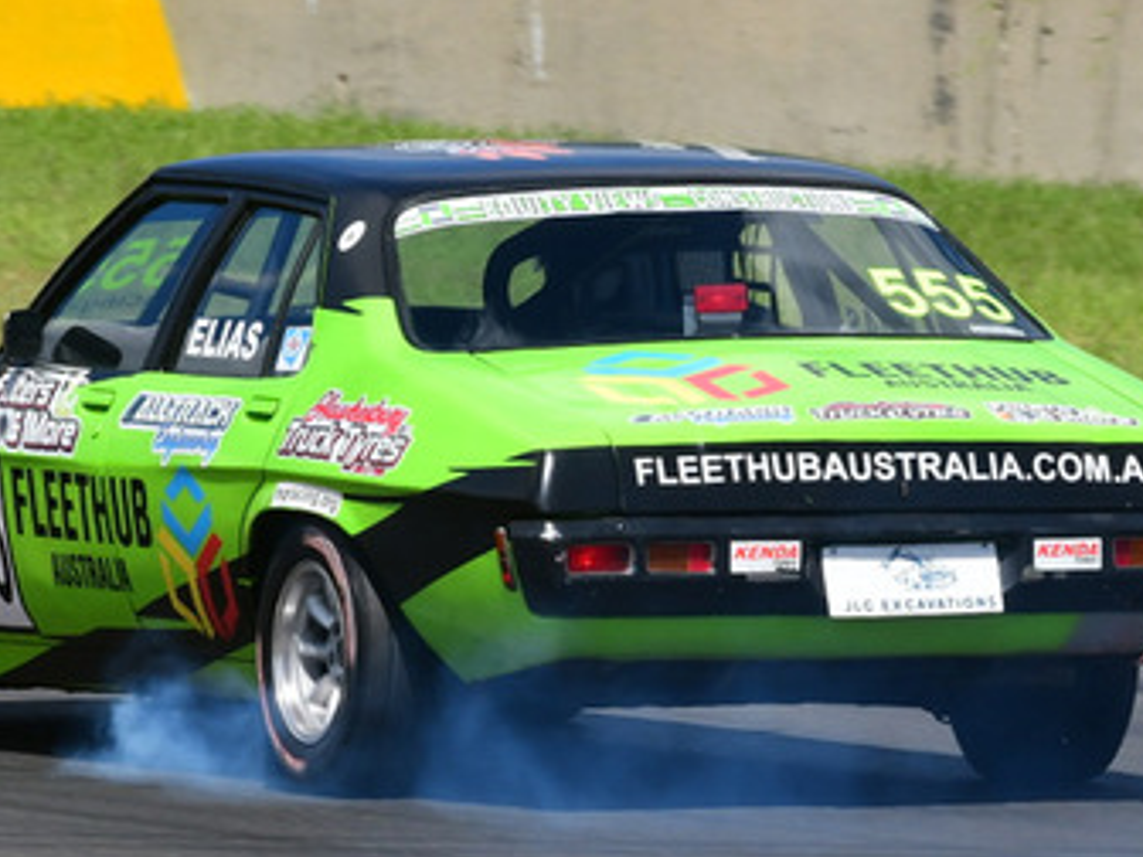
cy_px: 490
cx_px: 405
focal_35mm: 892
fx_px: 29453
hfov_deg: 2.2
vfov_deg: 1.7
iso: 400
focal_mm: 260
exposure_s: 1/500
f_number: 13
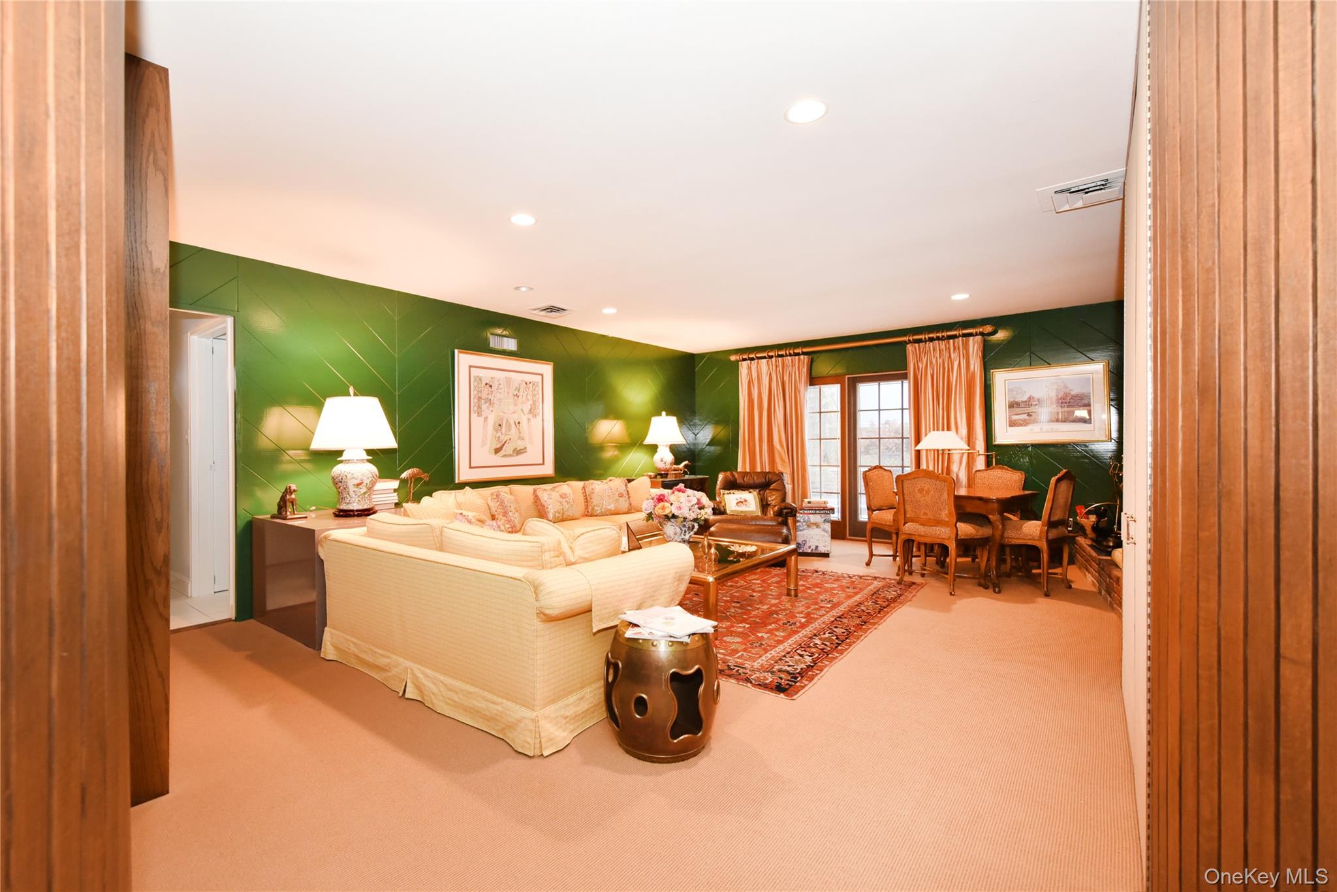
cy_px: 446
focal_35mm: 14
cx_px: 668
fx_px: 520
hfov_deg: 104.2
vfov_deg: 81.2
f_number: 5
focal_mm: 14
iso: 2000
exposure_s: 1/50
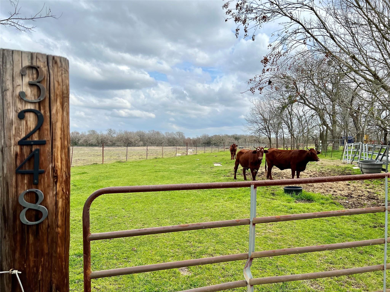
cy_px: 146
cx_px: 195
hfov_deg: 67.3
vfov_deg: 53.1
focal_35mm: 26
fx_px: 293
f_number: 1.5
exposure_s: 1/4115
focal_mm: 5.7
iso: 50
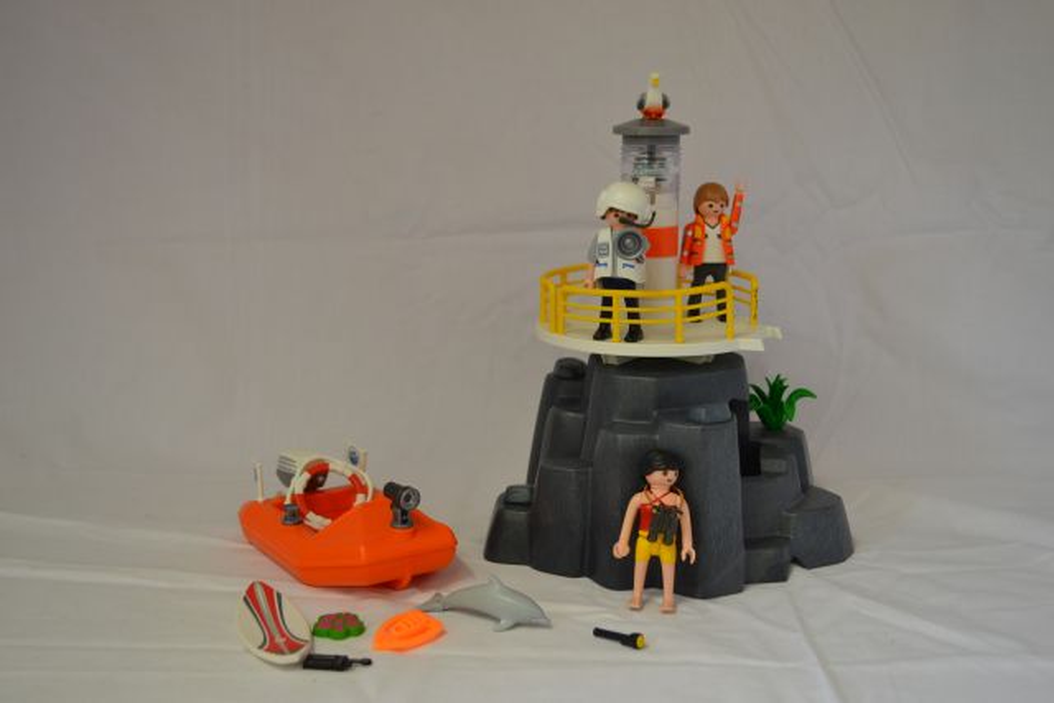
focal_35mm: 45
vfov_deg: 29.9
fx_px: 1318
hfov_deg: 43.6
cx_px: 527
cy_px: 352
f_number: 4.5
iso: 400
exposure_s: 1/40
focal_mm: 30
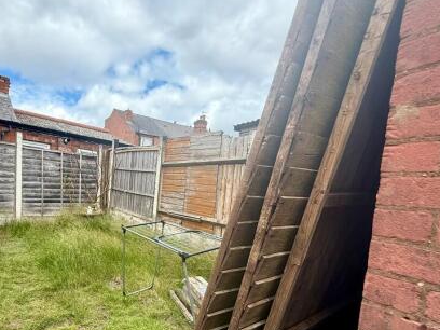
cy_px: 208
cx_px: 142
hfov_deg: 78.7
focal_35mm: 20
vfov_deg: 64.9
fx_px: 254
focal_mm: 2.22
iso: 64
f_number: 2.2
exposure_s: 1/631
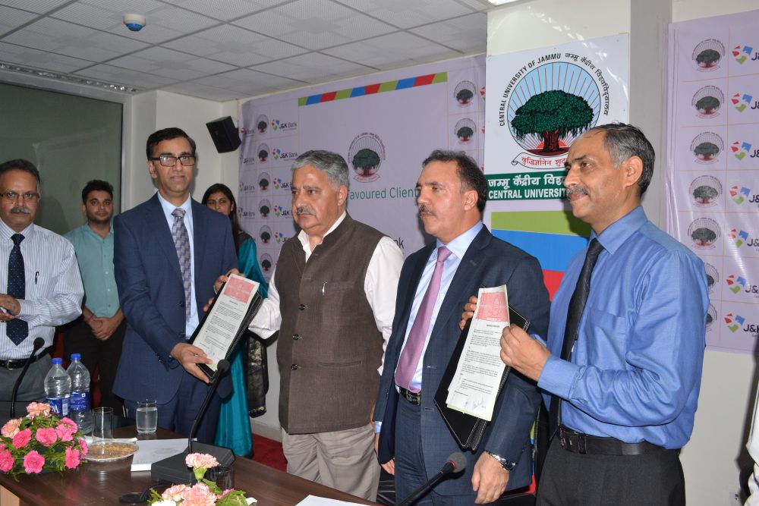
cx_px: 380
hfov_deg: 61.9
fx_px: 633
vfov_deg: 43.6
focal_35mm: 30
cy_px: 253
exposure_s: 1/160
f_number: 9
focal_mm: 20
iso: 800
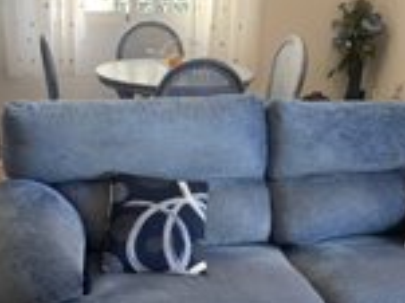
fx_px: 725
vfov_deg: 23.2
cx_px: 174
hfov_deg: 31.2
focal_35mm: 62
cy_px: 249
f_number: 1.8
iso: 100
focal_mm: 4.25
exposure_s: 1/100
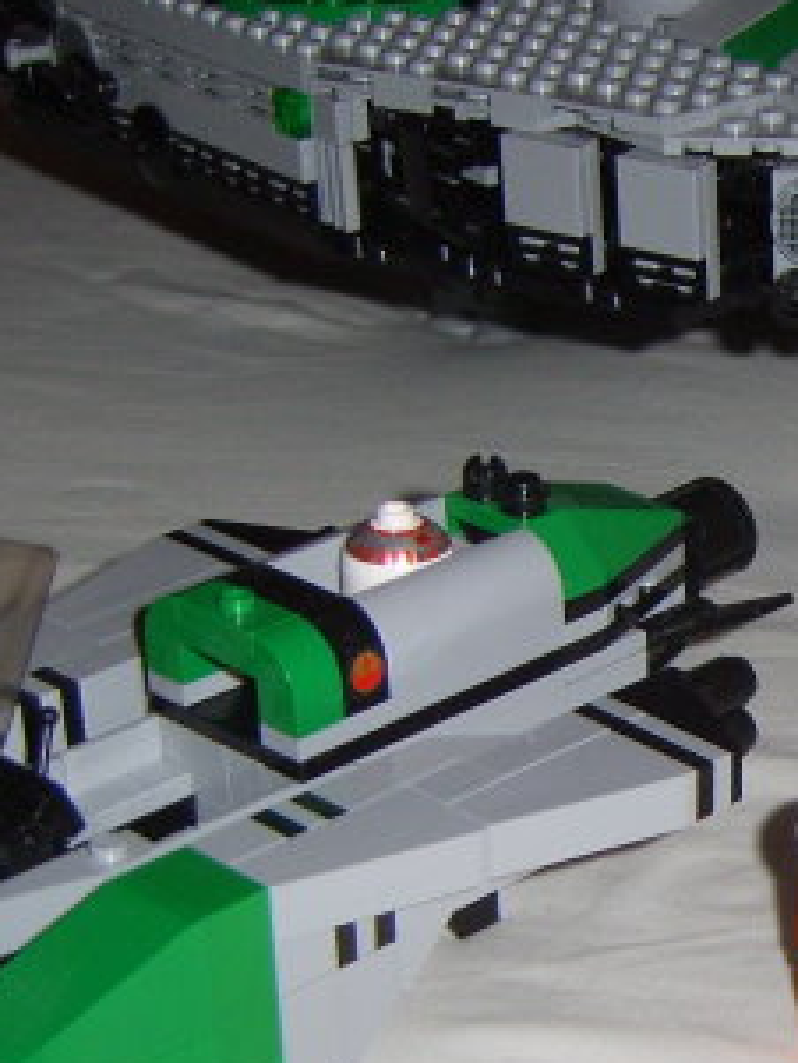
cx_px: 1116
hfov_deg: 13.9
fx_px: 3102
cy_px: 703
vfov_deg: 19.4
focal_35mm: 101
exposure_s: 1/30
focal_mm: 7.8
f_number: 2.8
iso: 100
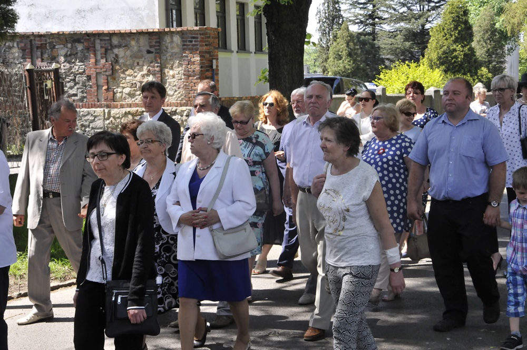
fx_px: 1053
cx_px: 264
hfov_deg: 28.1
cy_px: 175
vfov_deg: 18.9
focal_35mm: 72
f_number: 9
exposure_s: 1/320
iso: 800
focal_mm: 48
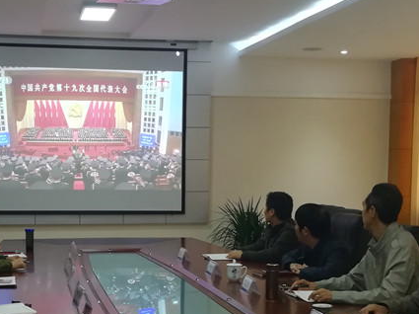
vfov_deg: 23.7
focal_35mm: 61
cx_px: 146
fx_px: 738
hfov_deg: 31.5
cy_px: 239
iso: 320
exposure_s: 1/33.3
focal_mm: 3.83
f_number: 2.2
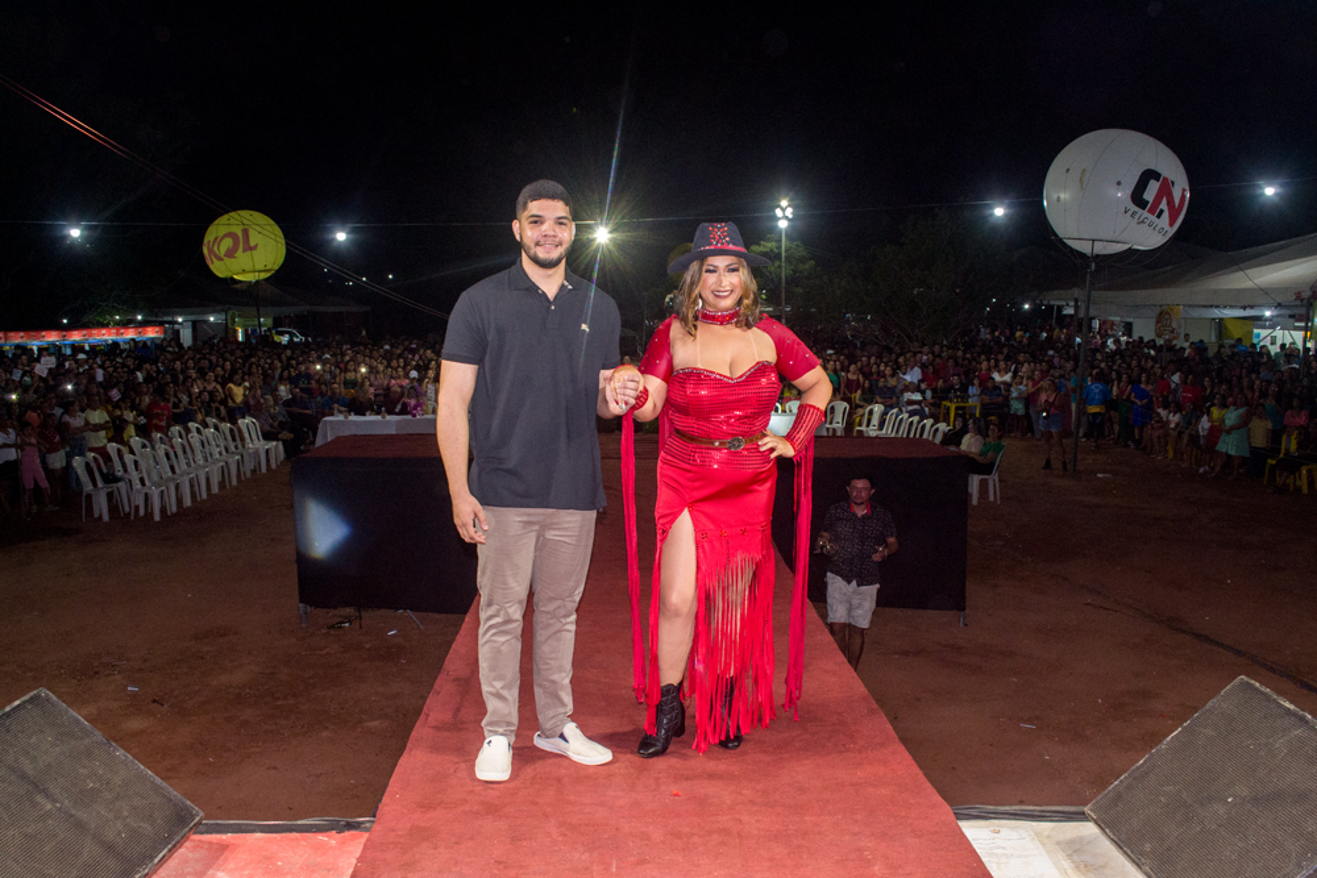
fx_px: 1098
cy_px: 439
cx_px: 658
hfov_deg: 61.9
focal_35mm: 30
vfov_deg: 43.6
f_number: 8
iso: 1600
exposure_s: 1/60
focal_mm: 20
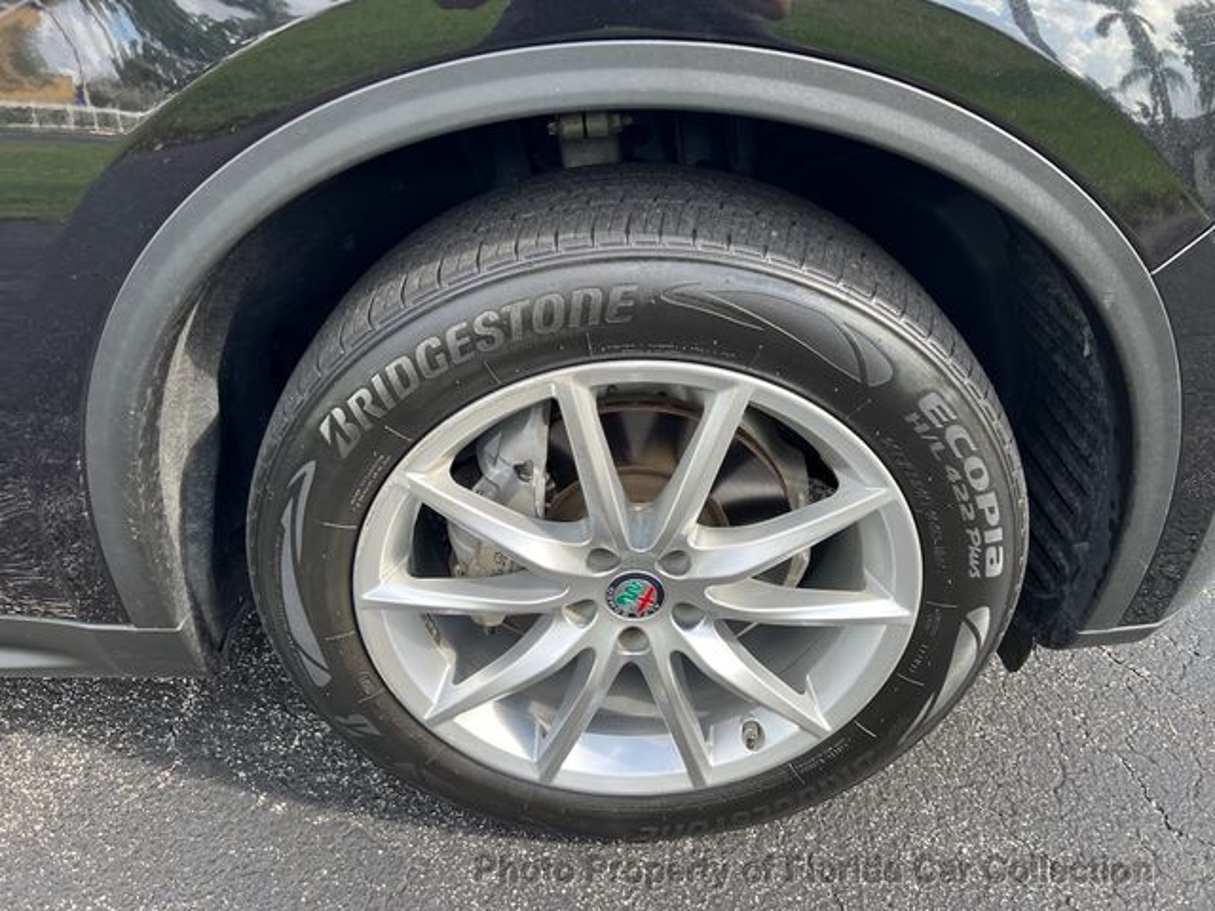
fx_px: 913
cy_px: 456
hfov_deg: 67.3
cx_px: 608
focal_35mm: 26
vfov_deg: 53.1
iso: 50
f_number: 1.5
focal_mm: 5.7
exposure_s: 1/493
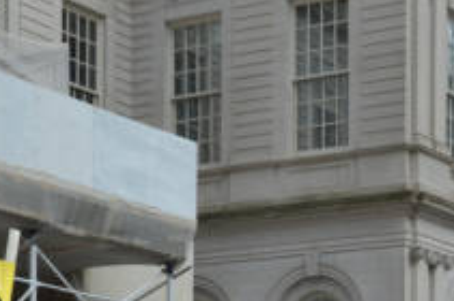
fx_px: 1637
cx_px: 346
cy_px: 460
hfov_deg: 15.7
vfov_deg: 10.2
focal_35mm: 130
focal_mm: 28
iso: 200
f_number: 6.3
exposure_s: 1/160
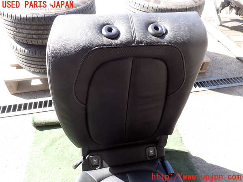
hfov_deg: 69.4
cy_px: 91
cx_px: 122
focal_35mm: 25
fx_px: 175
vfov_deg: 54.9
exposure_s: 1/125
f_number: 2.8
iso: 100
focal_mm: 4.5
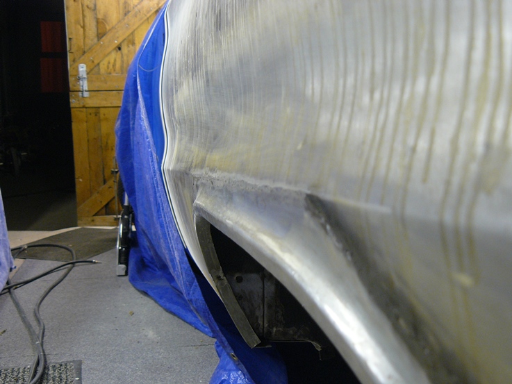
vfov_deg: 31.5
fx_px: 680
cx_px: 256
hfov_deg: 41.2
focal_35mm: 46
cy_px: 192
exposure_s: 1/4
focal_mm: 7.6
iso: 200
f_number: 2.8
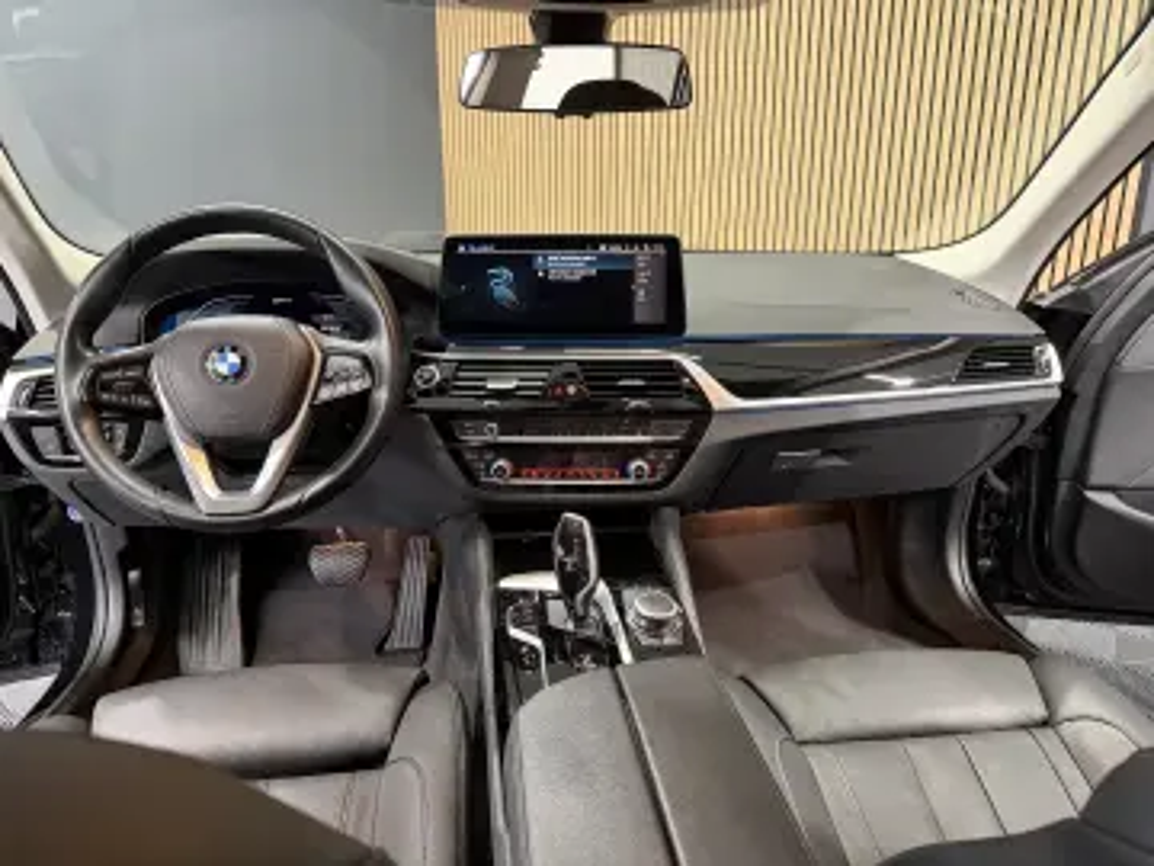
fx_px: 800
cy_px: 433
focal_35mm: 24
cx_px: 577
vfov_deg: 56.8
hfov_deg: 71.6
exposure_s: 1/49
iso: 400
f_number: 1.78
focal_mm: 6.76
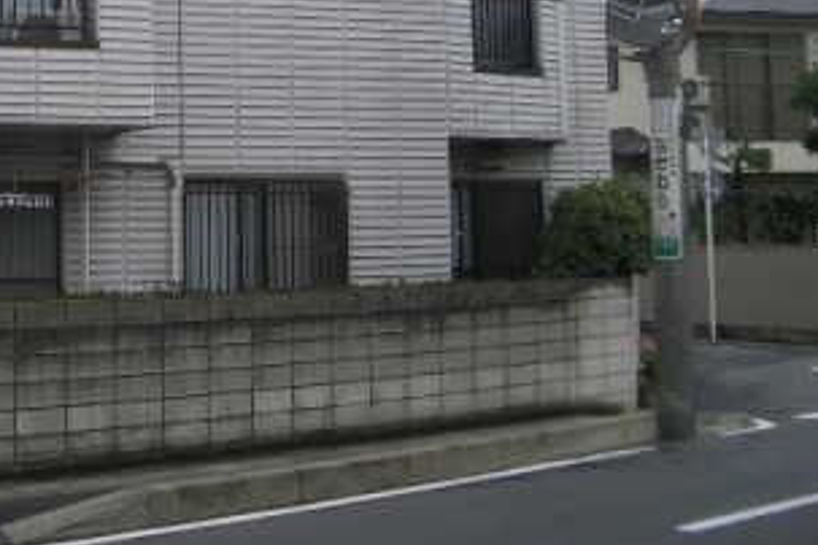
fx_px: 1749
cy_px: -24
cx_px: 13
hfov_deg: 25.1
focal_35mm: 77
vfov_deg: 17.2
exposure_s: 1/500
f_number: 2.6
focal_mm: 5.8
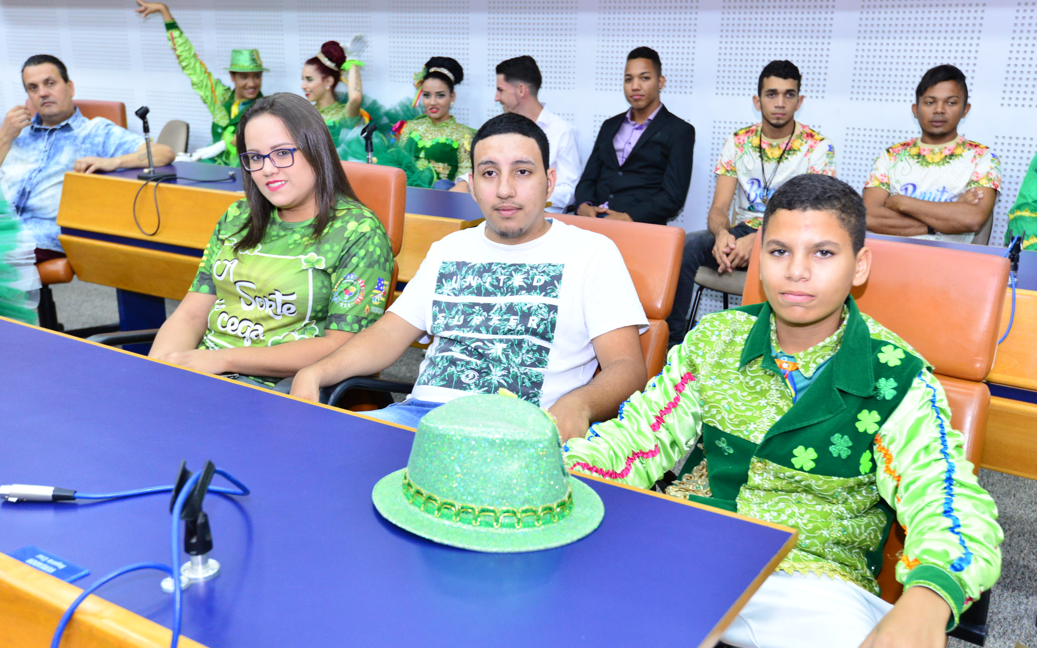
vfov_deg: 35.3
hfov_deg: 54.0
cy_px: 348
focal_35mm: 36
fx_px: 1017
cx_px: 523
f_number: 5
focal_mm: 35
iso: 2500
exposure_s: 1/80
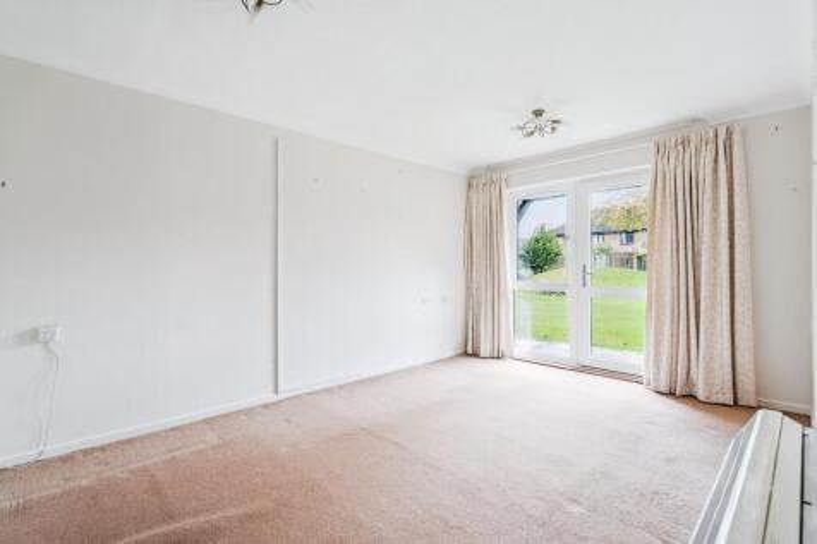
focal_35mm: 16
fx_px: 363
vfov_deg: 73.7
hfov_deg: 96.8
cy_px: 272
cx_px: 408
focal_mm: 16
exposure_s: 1/5
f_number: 5.6
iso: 320
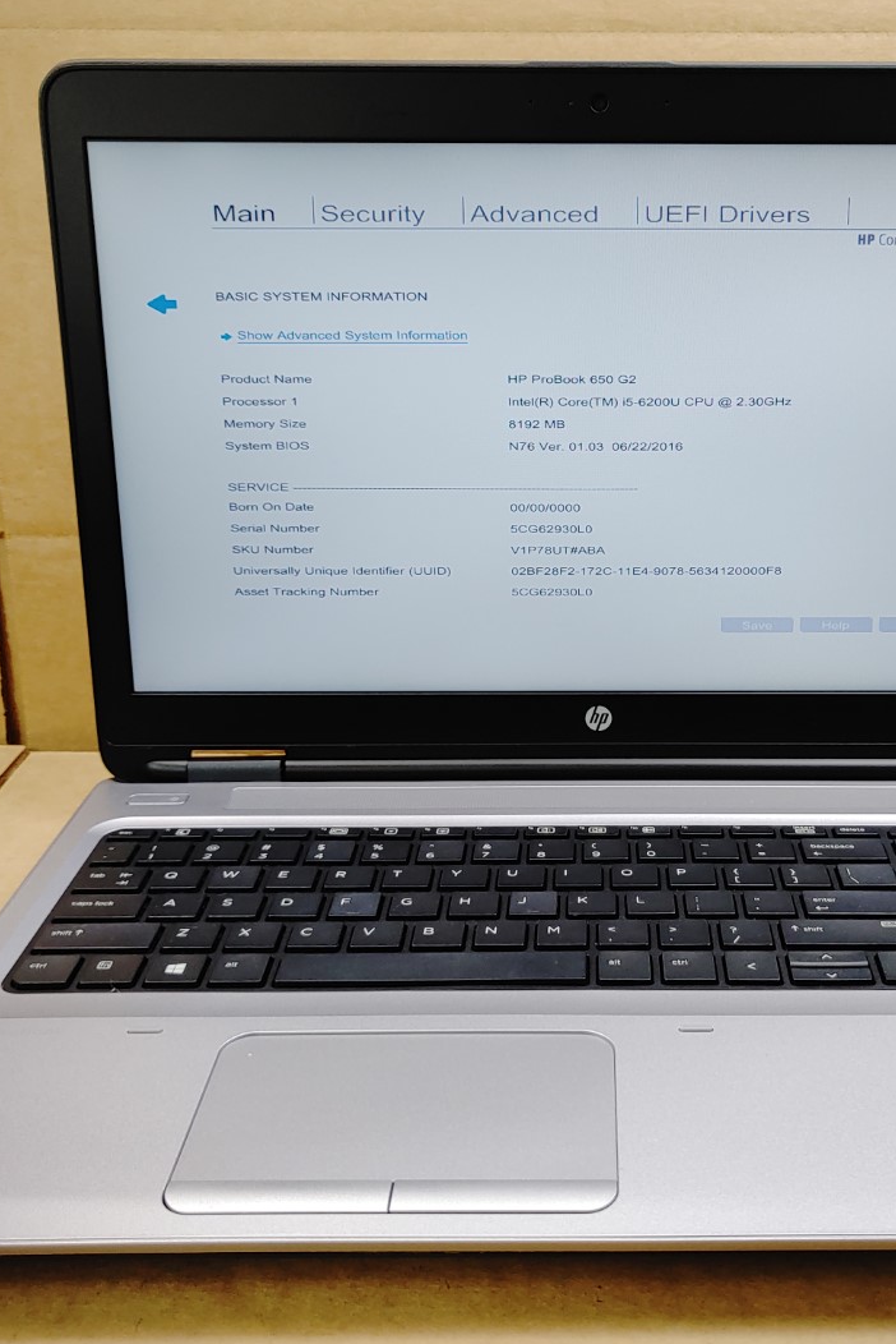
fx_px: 1380
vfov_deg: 51.9
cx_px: 592
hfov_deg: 35.6
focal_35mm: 37
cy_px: 677
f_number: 1.8
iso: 50
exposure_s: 1/120
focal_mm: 4.36
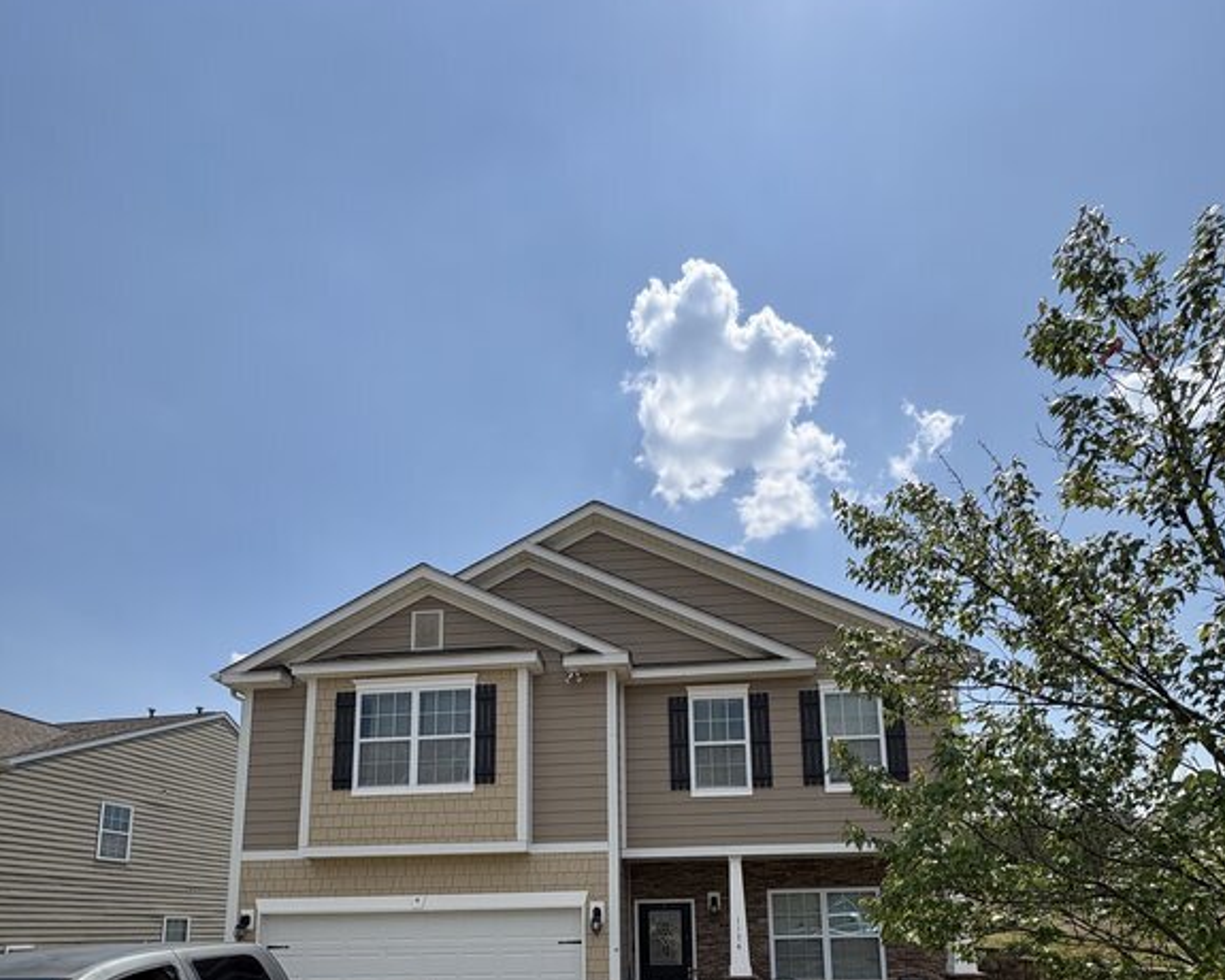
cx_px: 635
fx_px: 689
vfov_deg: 62.8
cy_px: 824
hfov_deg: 83.3
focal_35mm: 19
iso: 50
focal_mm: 2.22
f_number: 2.2
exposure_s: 1/2874
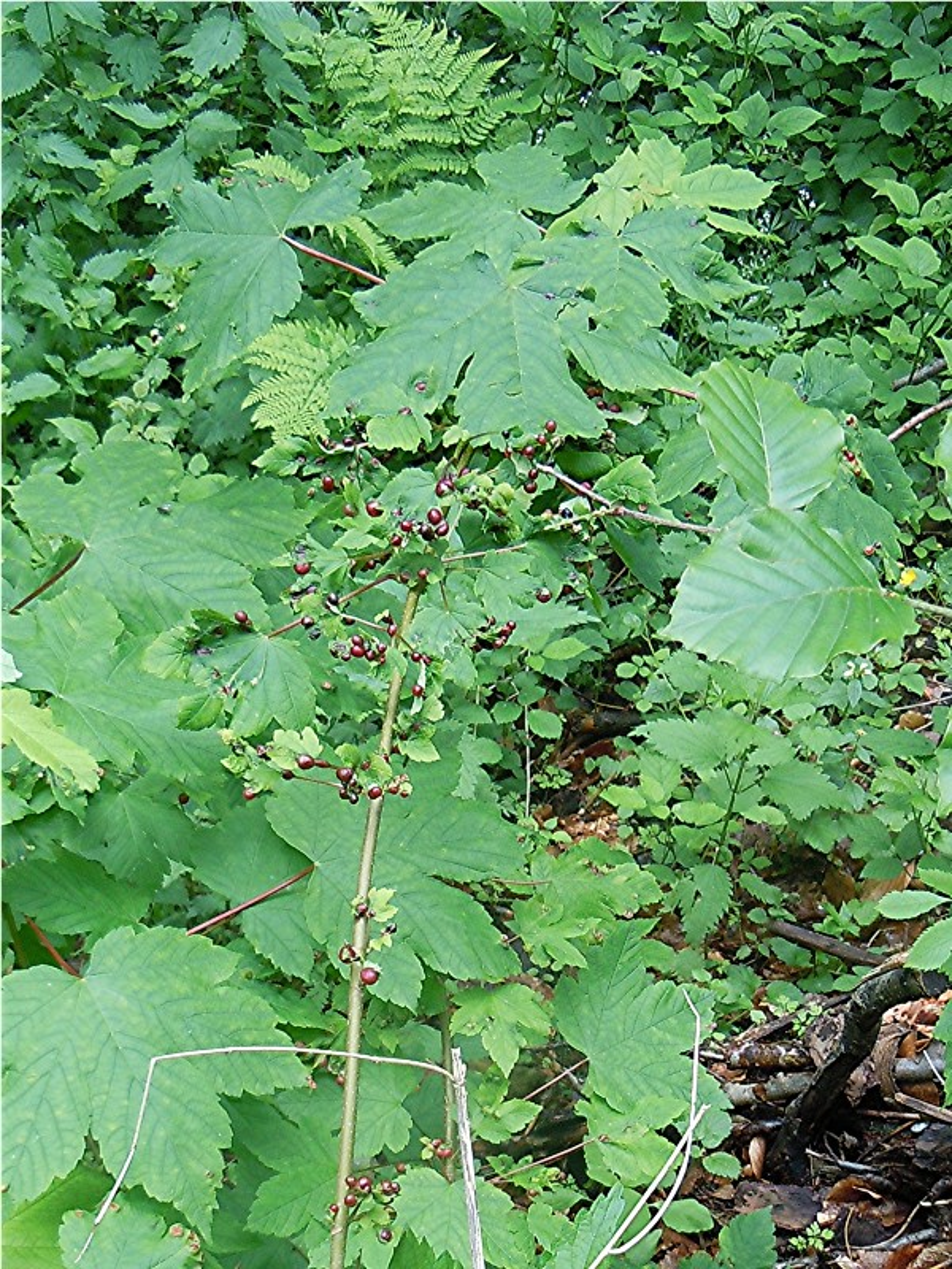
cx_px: 476
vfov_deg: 60.0
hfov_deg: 46.8
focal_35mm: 30
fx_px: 1100
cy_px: 634
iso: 100
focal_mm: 5.4
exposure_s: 1/60
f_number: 3.5
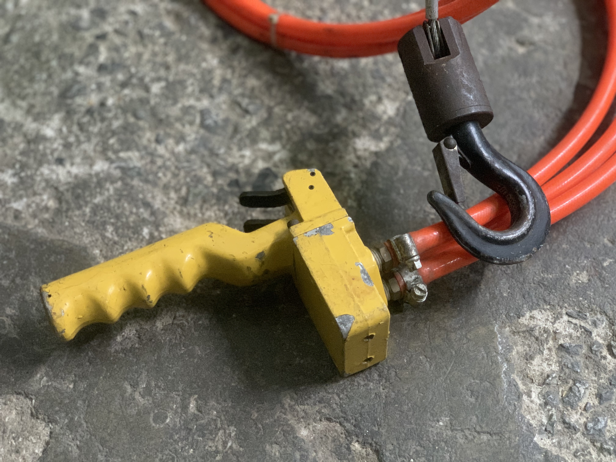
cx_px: 308
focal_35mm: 52
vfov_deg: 28.0
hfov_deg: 36.8
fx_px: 925
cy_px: 231
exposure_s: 1/25
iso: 640
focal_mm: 6
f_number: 2.4
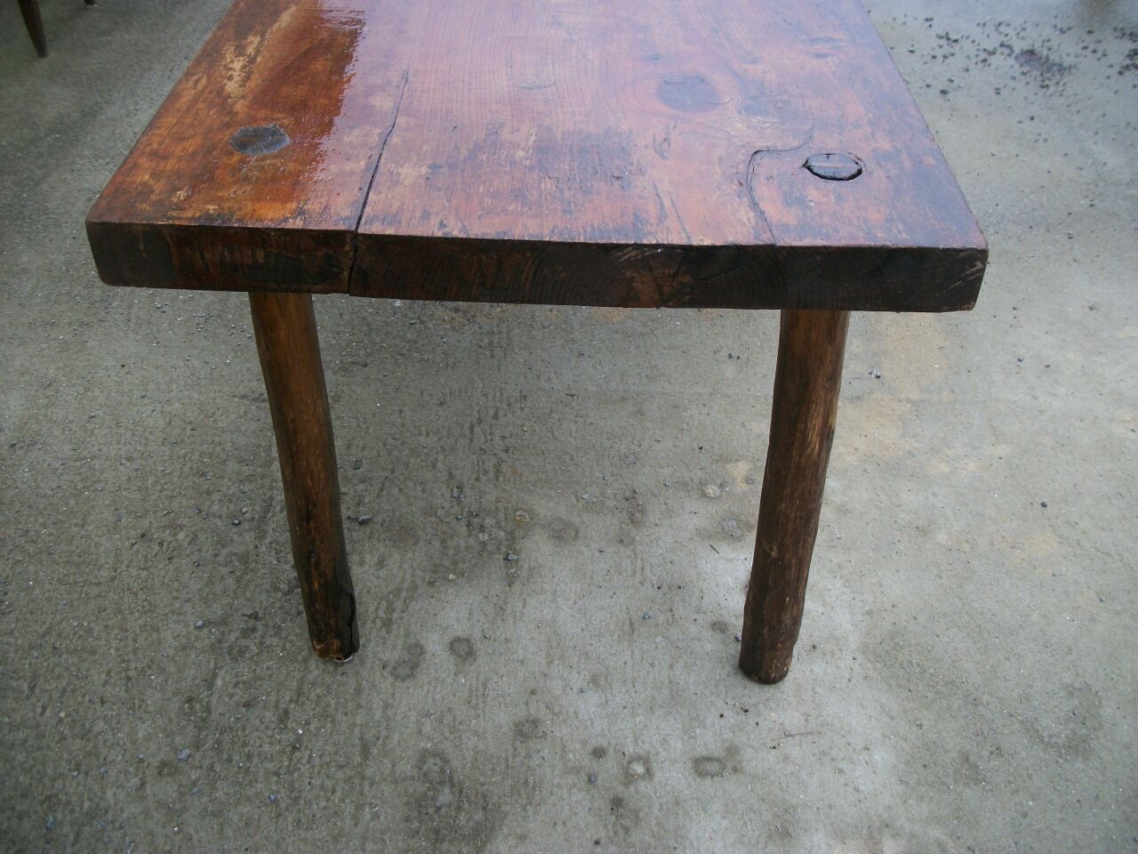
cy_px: 427
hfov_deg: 56.8
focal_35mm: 32
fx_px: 1052
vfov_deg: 44.2
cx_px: 569
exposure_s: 1/320
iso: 80
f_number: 2.9
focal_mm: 5.7
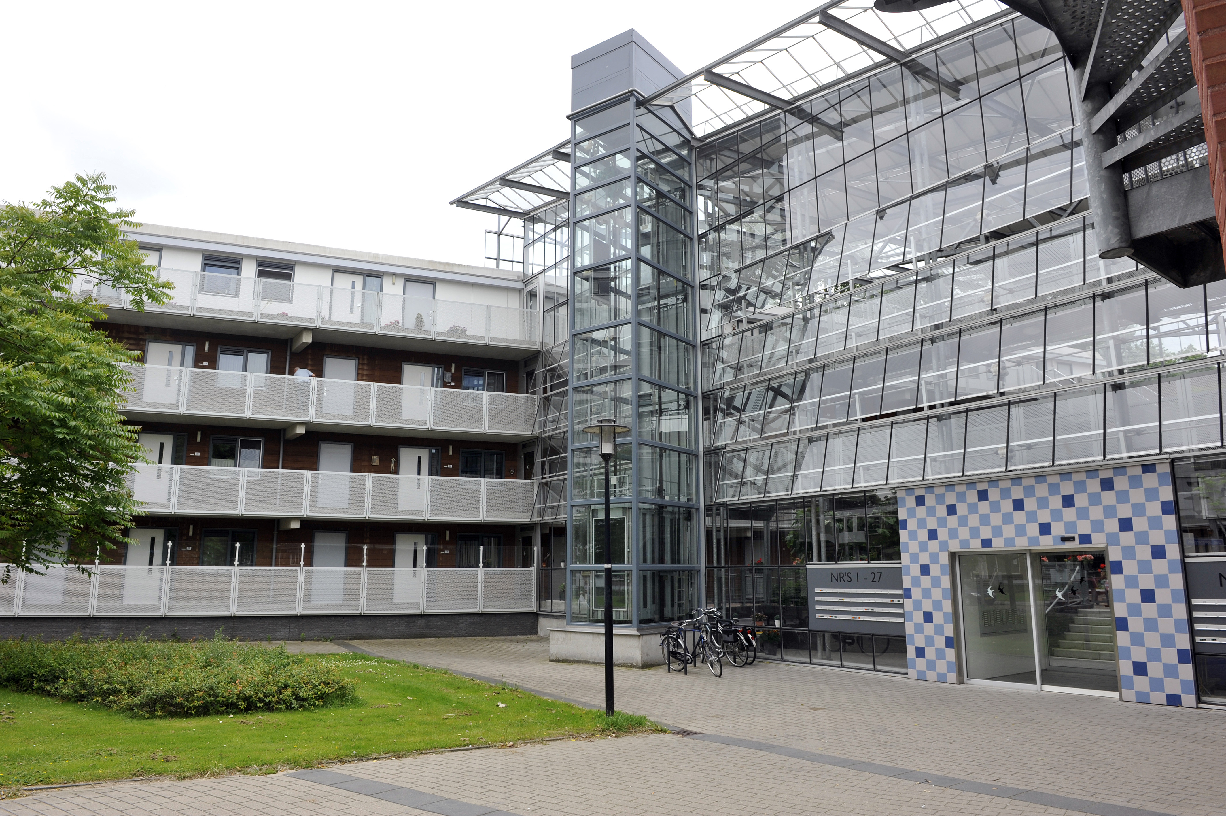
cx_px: 613
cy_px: 408
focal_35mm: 24
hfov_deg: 73.8
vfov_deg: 53.1
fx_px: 817
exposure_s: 1/320
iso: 400
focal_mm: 24
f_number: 9
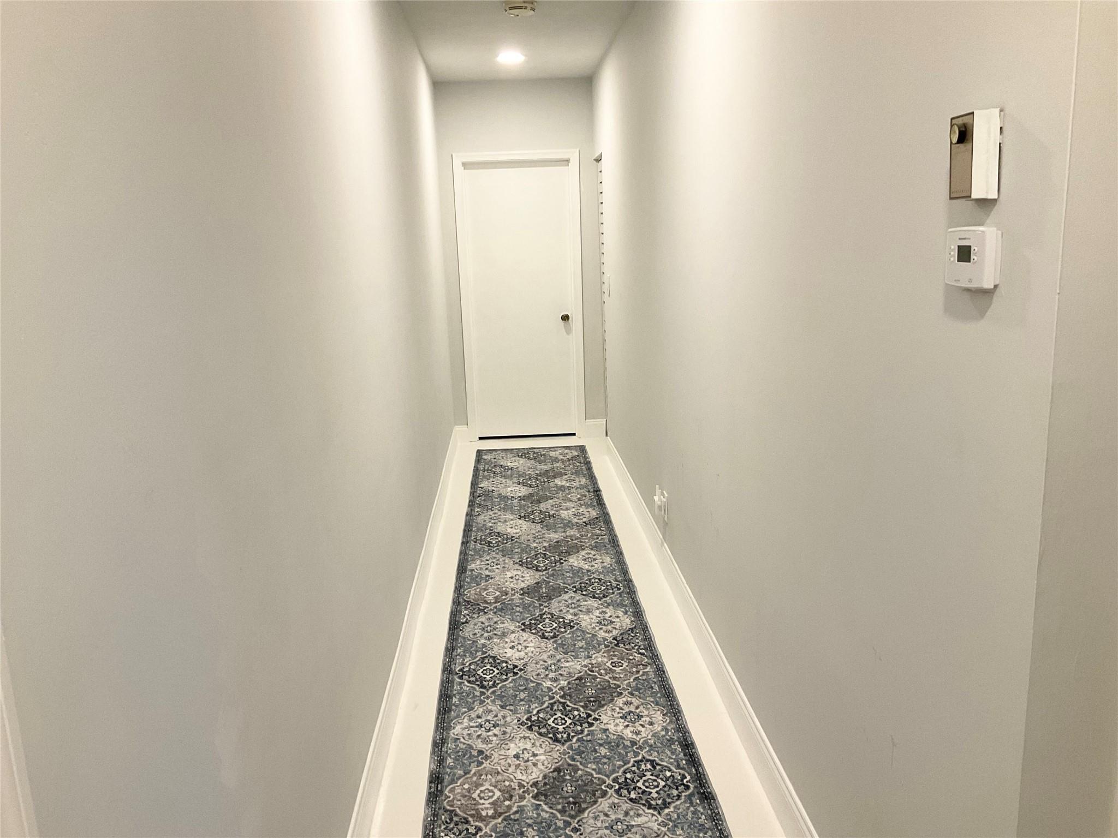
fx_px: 937
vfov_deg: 48.2
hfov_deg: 61.7
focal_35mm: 29
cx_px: 559
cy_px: 419
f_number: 1.8
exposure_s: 1/60
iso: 80
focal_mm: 3
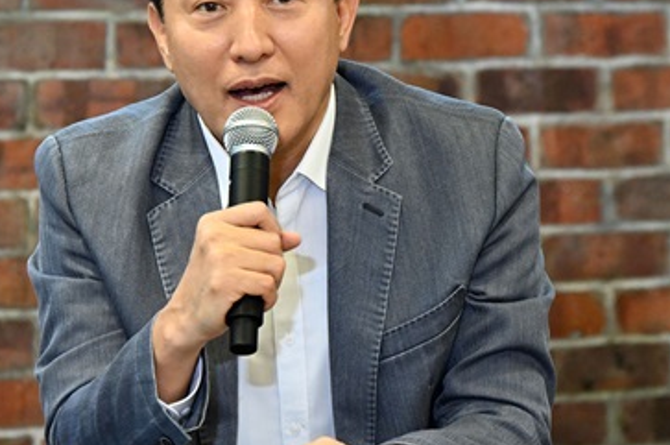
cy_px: 205
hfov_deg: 6.9
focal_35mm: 300
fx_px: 5576
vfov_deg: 4.6
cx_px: 253
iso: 5000
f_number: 6.3
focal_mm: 170
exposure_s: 1/50
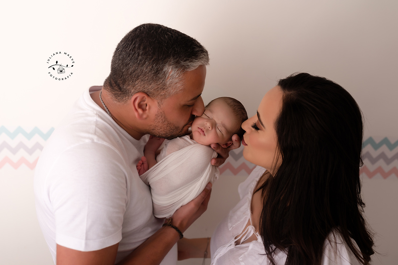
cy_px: 132
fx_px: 387
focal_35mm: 35
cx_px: 199
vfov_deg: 37.9
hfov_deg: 54.4
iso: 160
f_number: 3.2
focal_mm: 35
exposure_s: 1/200
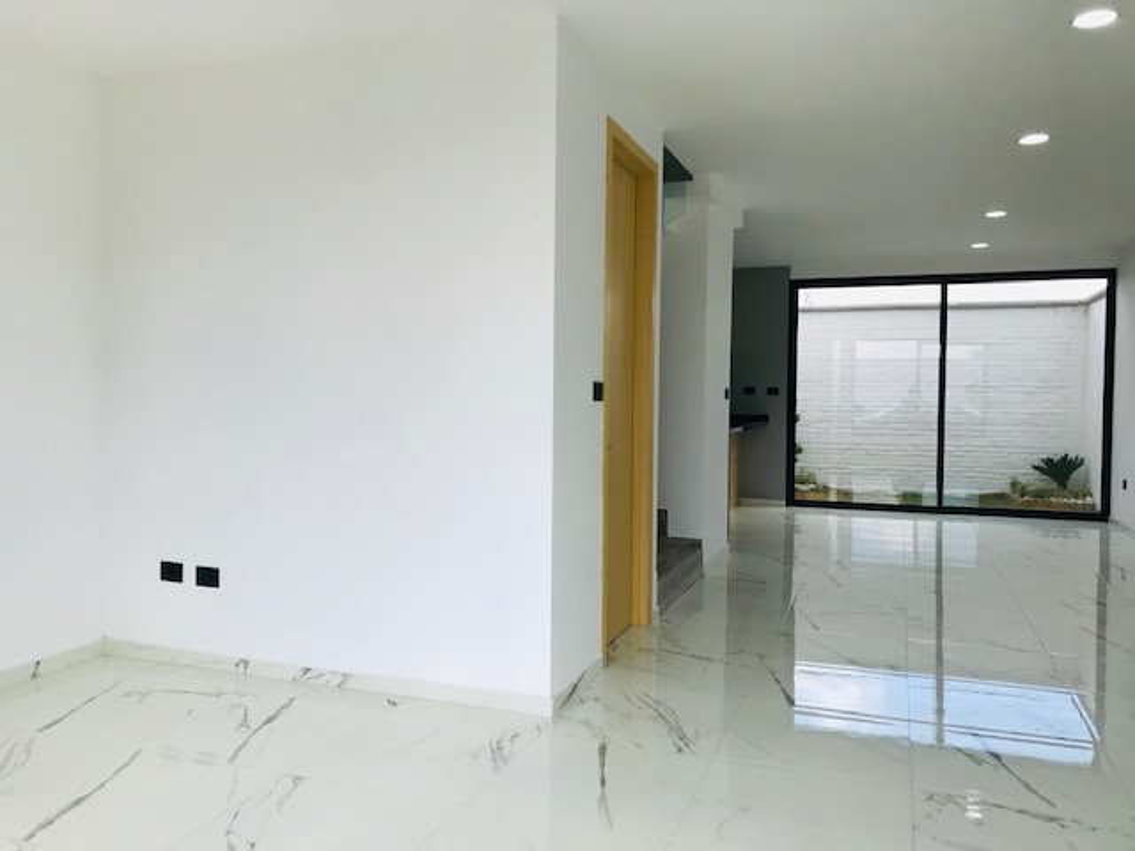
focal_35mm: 28
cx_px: 568
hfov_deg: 63.4
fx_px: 918
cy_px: 426
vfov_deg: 49.7
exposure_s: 1/634
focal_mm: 3.99
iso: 20
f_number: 1.8
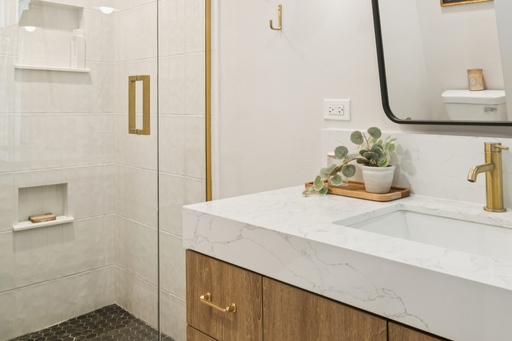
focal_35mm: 30
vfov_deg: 43.1
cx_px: 323
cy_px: 119
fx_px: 427
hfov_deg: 61.0
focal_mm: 12
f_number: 8
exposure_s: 1/5
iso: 200
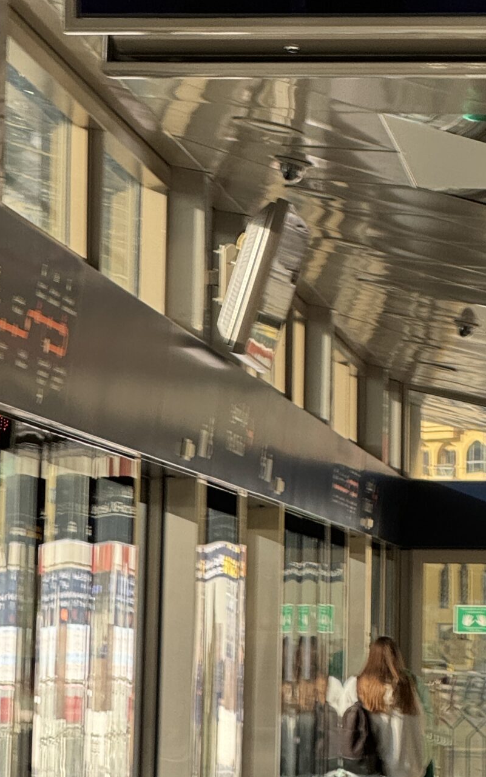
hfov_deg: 8.0
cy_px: 192
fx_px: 3455
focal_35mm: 163
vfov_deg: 12.8
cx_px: 554
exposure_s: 1/99
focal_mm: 9
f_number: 2.8
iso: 125
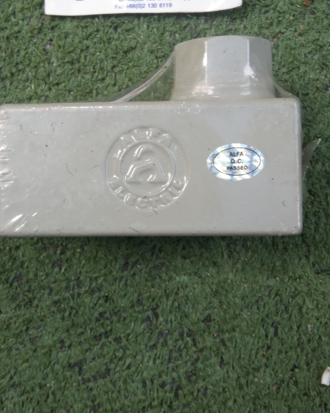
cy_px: 148
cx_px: 129
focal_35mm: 46
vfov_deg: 40.0
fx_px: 561
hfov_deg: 32.6
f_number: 2.2
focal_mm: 3.65
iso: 50
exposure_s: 1/100
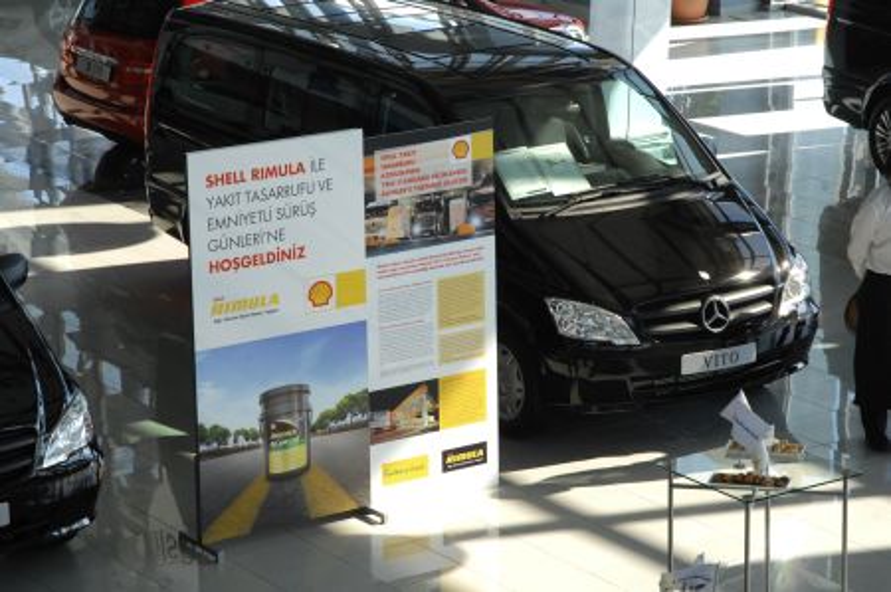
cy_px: 296
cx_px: 446
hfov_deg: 16.1
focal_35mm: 128
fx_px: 3152
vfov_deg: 10.7
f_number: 9
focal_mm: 85
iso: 400
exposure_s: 1/80
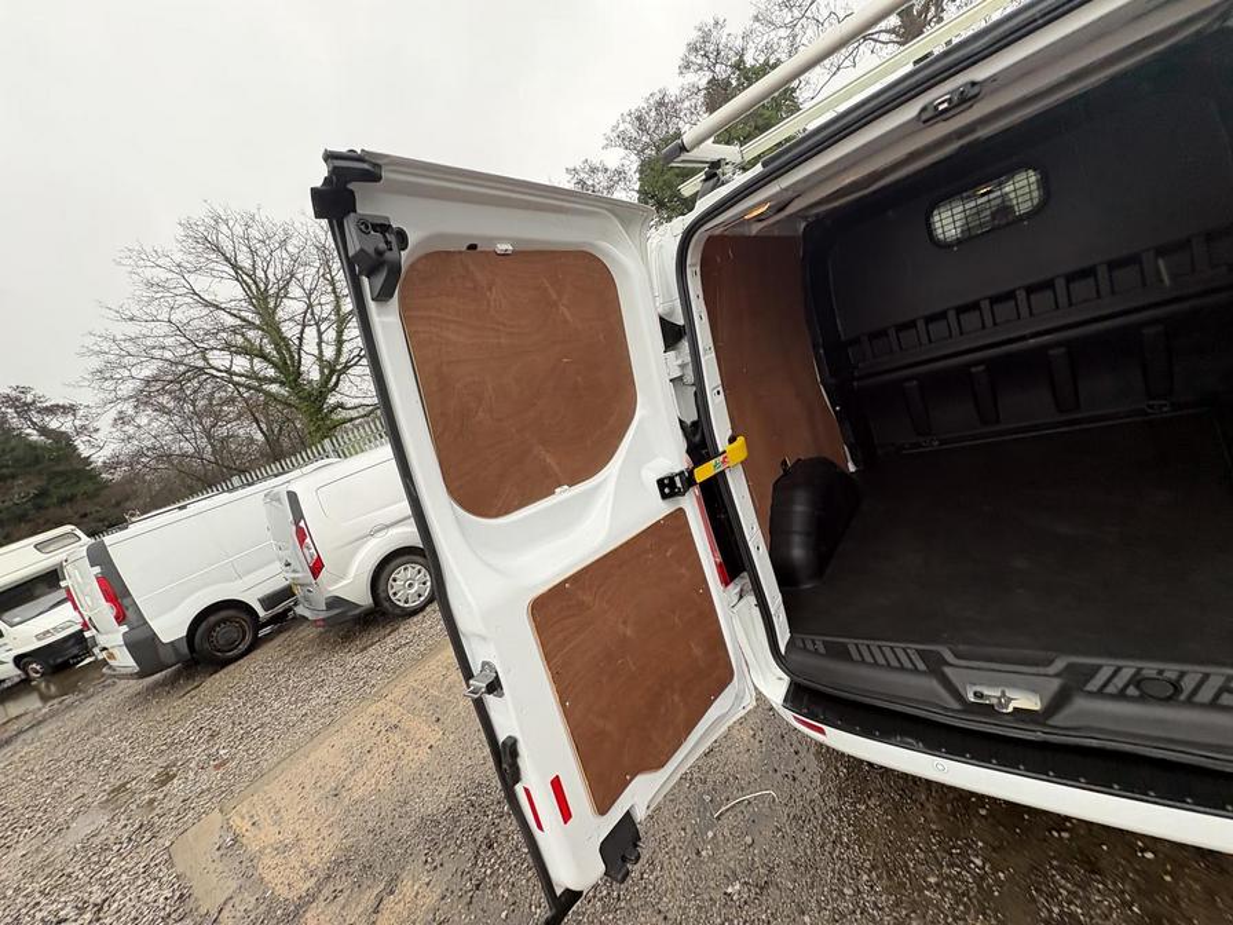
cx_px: 616
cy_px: 462
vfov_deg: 85.7
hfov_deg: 102.1
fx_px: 499
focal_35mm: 14
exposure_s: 1/99
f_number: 2.2
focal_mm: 2.22
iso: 40
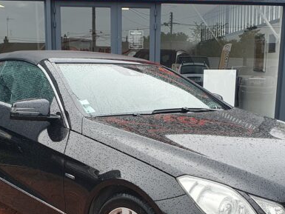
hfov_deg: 35.5
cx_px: 147
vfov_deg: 26.6
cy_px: 170
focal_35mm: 54
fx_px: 445
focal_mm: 4.32
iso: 50
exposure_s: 1/130
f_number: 2.4
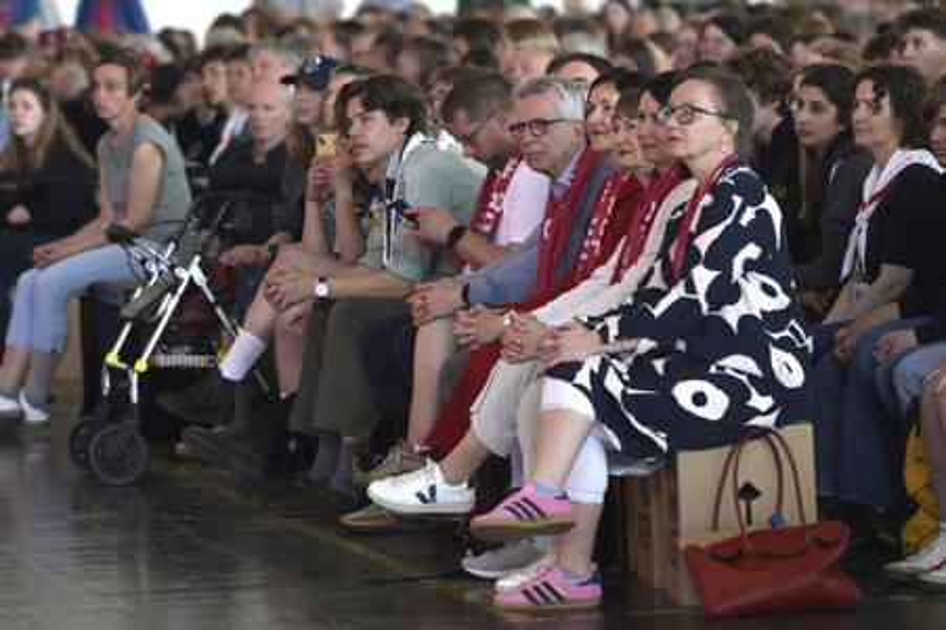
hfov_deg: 10.3
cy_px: 315
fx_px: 5252
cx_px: 473
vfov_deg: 6.9
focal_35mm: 200
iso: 2000
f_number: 4.5
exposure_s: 1/100
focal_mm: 200
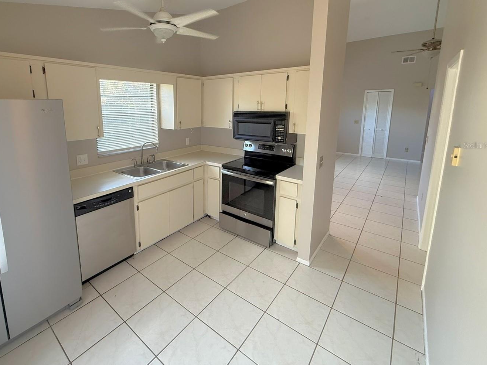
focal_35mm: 17
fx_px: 239
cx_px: 203
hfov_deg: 90.2
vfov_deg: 73.9
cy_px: 145
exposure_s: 1/120
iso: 200
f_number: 2.2
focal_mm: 2.22
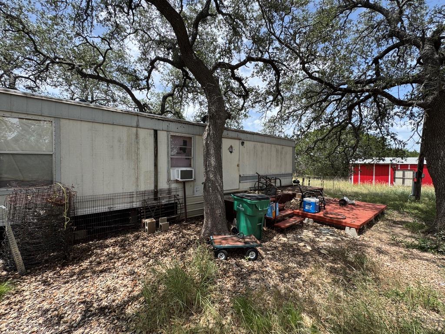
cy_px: 167
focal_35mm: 14
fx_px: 180
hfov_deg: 102.1
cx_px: 222
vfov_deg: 85.7
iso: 50
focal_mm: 2.22
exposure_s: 1/693
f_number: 2.2
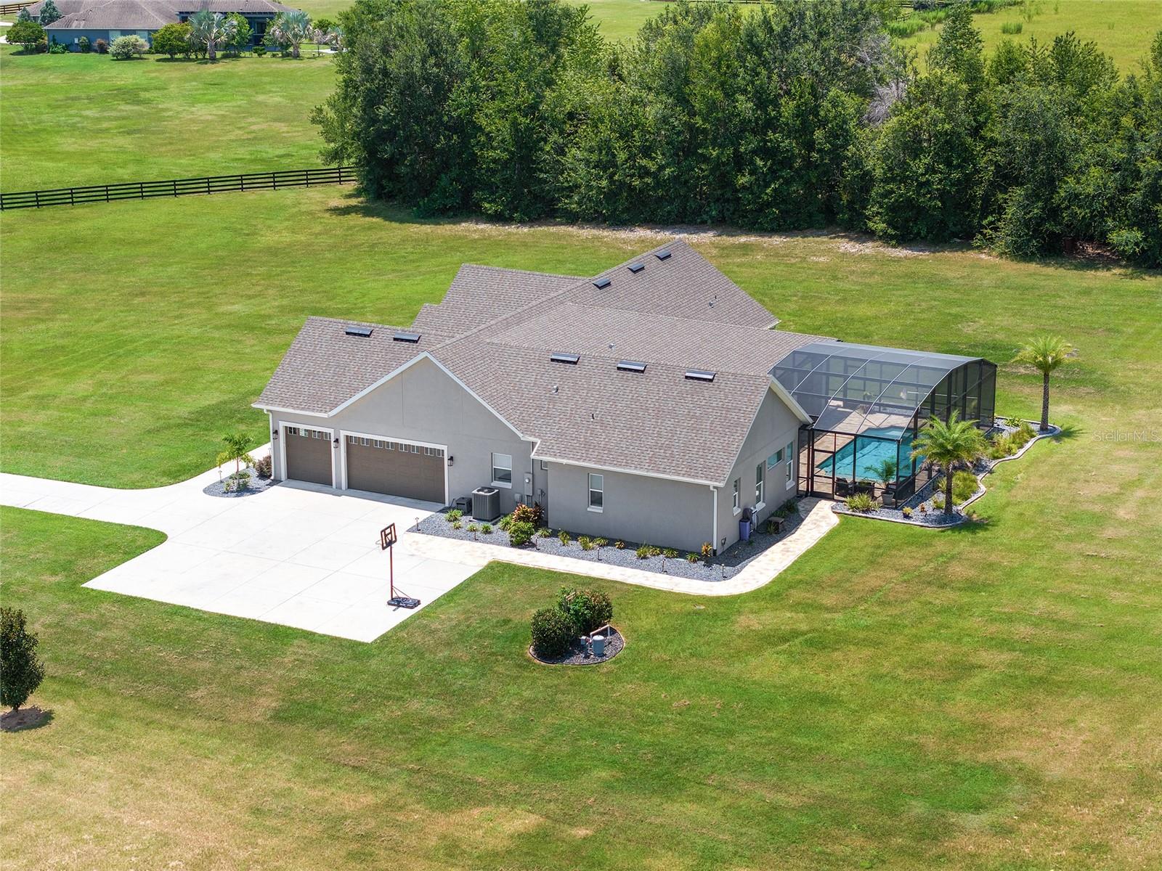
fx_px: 2350
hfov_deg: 27.8
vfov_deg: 21.0
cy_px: 436
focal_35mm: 70
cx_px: 581
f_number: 2.8
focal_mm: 19.35
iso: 100
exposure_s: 1/800
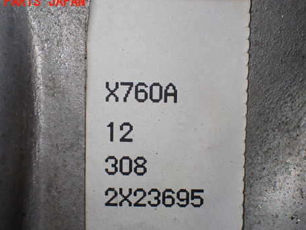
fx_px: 628
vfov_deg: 20.7
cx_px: 164
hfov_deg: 27.4
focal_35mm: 71
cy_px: 145
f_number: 3.3
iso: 320
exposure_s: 1/200
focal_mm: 9.65
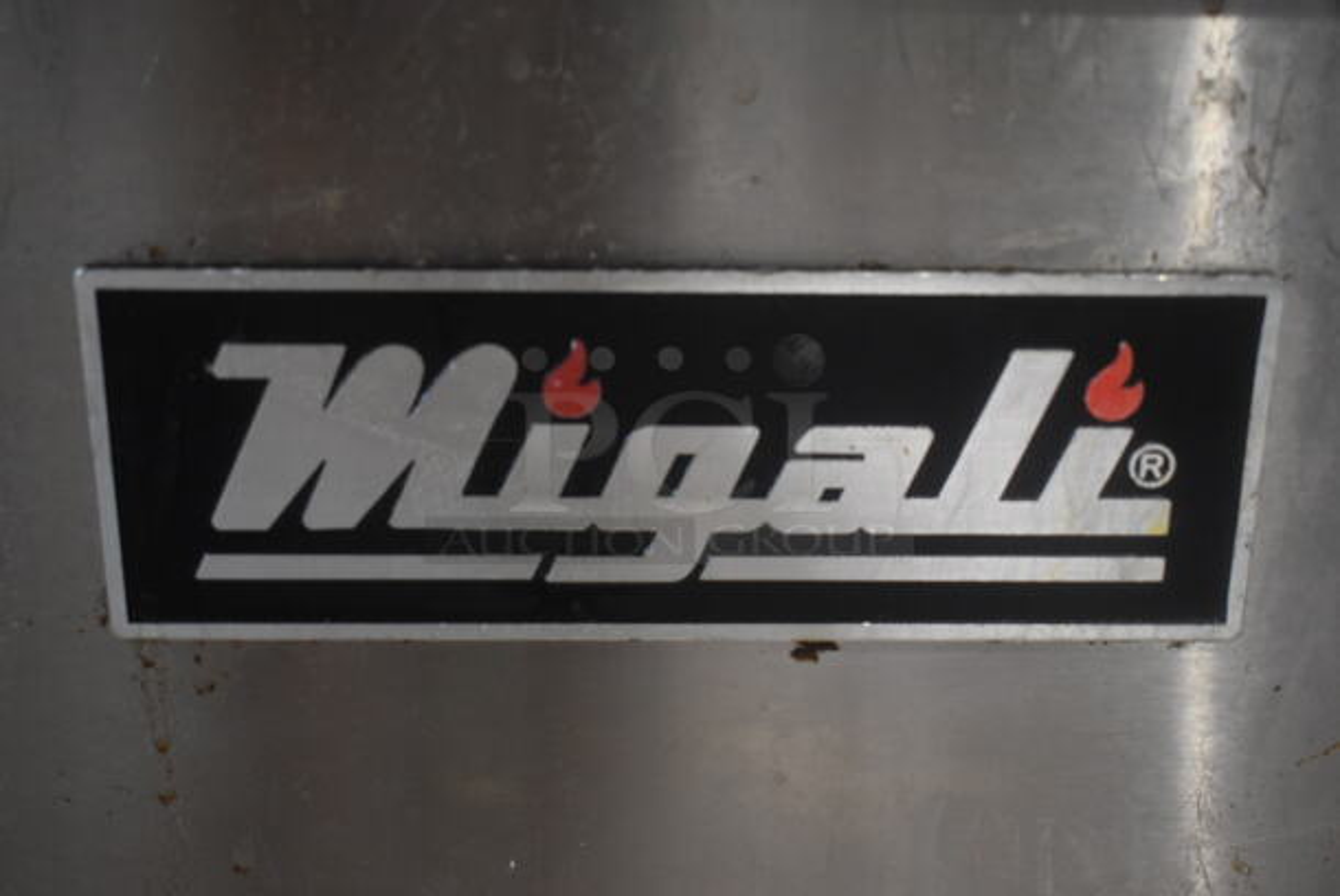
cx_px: 670
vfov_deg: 29.0
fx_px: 1732
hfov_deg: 42.3
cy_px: 448
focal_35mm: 46
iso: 2000
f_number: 4.2
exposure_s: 1/60
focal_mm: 31
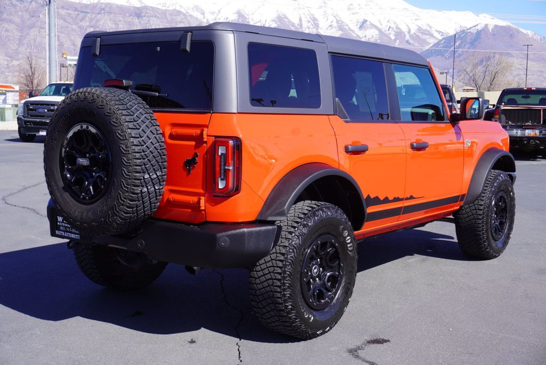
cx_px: 273
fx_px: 683
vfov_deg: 29.9
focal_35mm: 45
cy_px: 182
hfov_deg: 43.6
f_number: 9
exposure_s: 1/125
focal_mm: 30
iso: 100
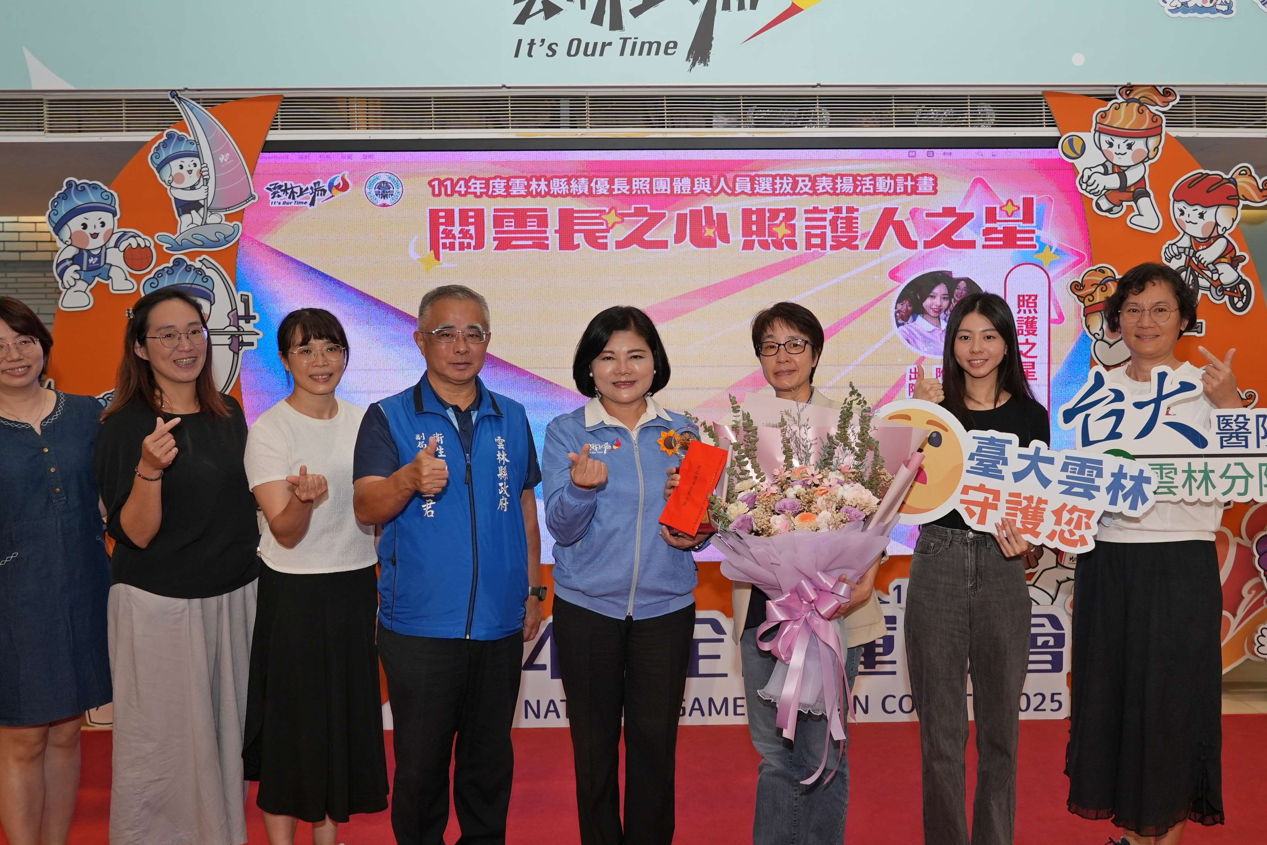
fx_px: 1232
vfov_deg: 37.8
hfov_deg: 54.2
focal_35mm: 35
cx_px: 721
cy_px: 454
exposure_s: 1/125
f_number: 4
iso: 800
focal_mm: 25
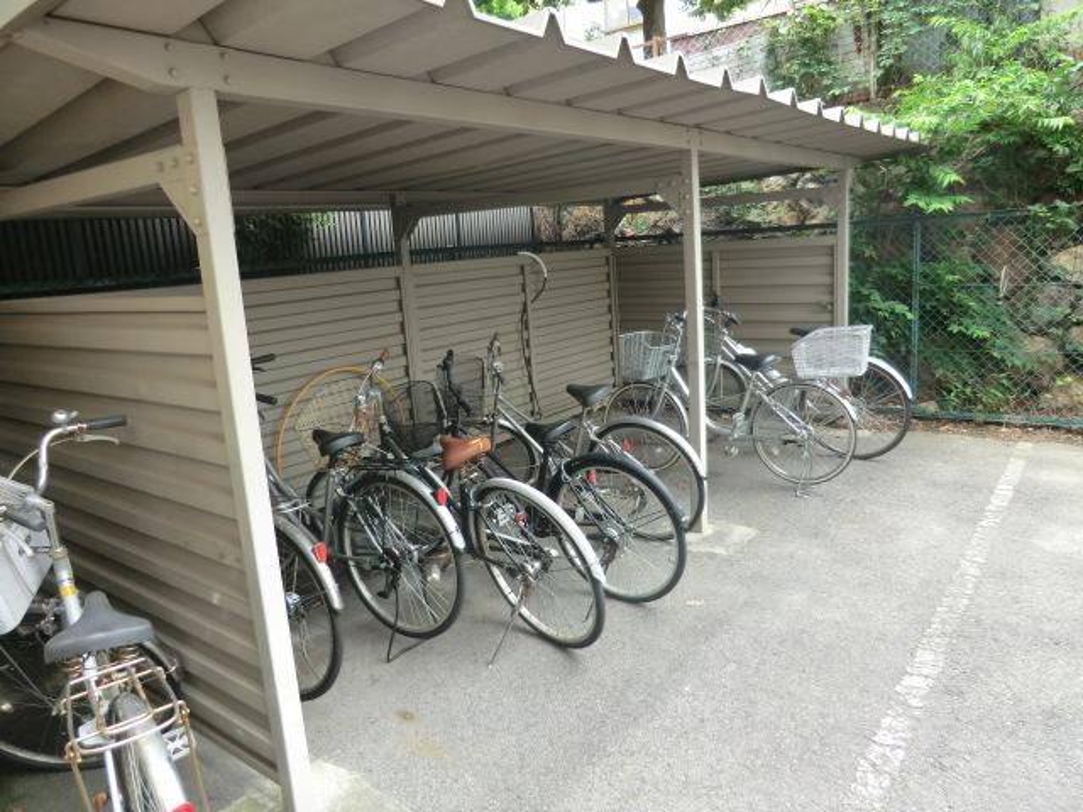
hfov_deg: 71.6
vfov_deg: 56.8
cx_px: 542
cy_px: 406
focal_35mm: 24
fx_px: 751
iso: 80
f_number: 3.2
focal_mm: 4.3
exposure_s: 1/60
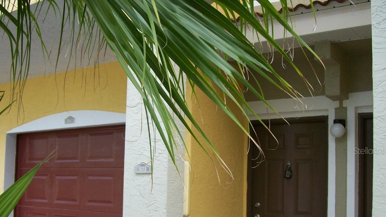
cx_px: 172
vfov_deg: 26.3
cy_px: 150
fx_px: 461
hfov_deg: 45.4
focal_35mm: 45
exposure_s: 1/237
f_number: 2.7
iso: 80
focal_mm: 6
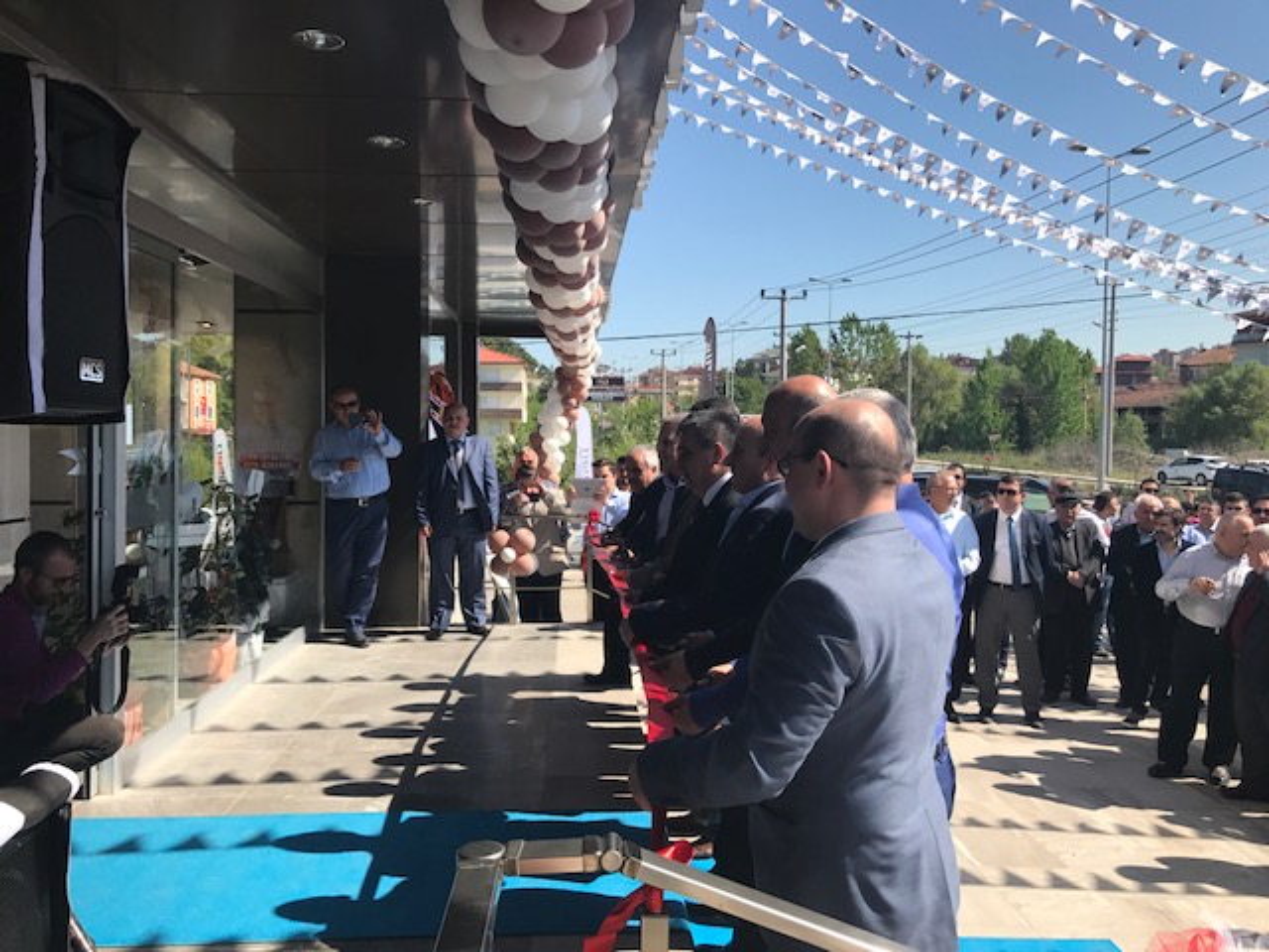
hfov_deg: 63.4
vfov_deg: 49.7
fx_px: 1026
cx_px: 634
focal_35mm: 28
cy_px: 476
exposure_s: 1/1681
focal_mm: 3.99
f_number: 1.8
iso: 20
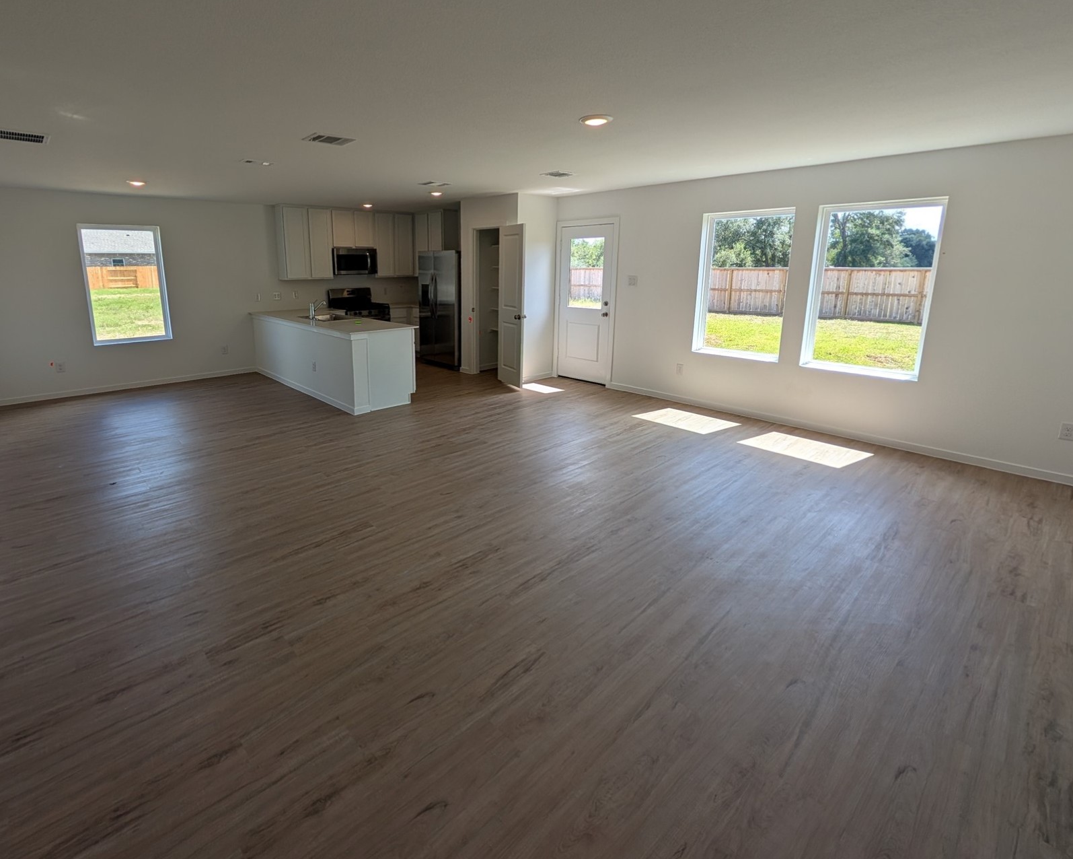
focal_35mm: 15
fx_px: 476
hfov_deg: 96.2
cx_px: 460
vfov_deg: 83.4
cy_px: 364
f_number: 1.7
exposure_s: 1/665
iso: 49
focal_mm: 2.02
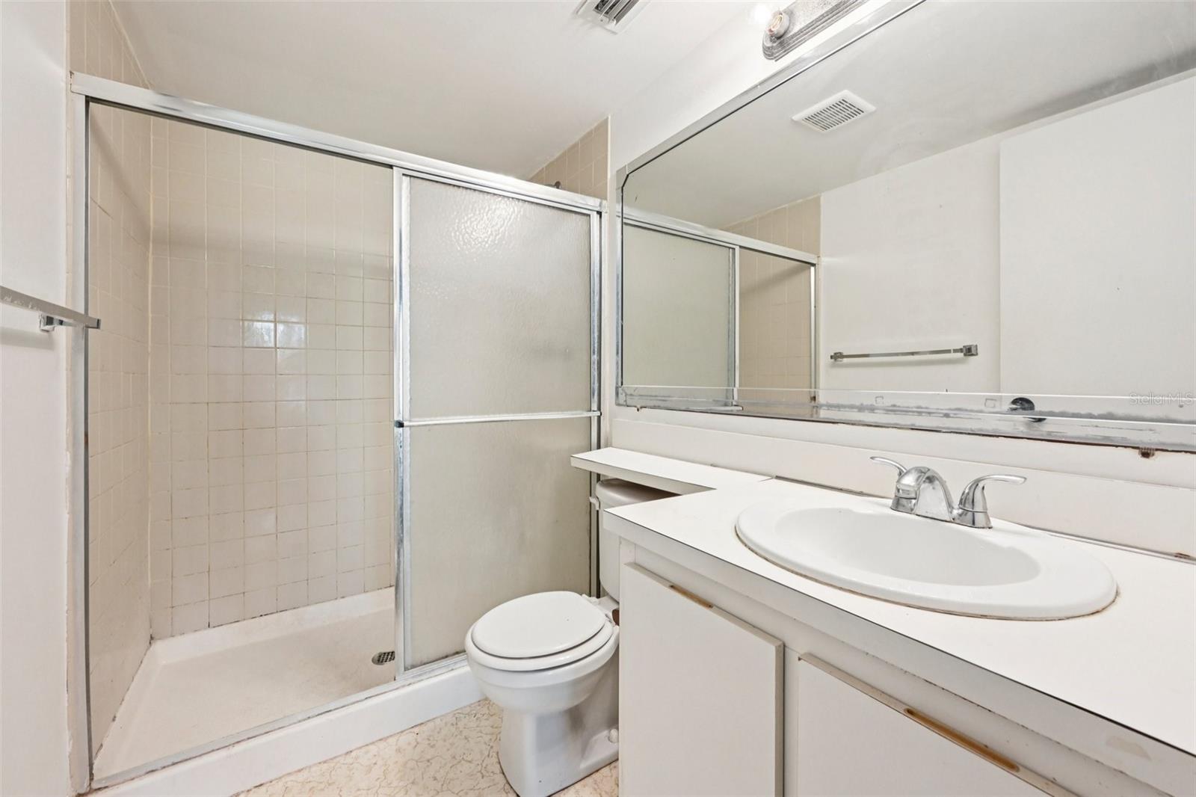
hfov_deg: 104.3
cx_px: 598
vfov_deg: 81.2
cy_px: 398
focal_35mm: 14
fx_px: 465
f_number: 9
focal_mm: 14
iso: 2500
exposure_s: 1/100
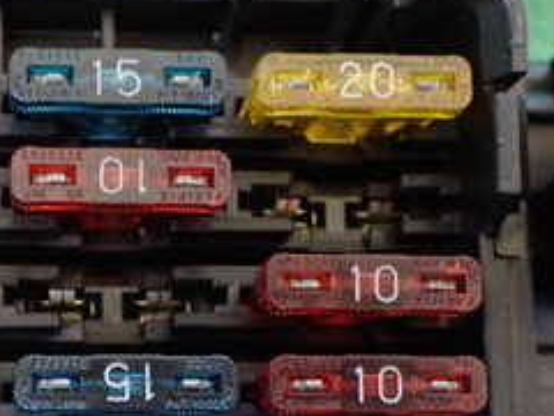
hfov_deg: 25.5
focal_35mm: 75
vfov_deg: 19.1
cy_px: 411
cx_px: 95
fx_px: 1200
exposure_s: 1/60
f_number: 2.3
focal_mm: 5.4
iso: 800
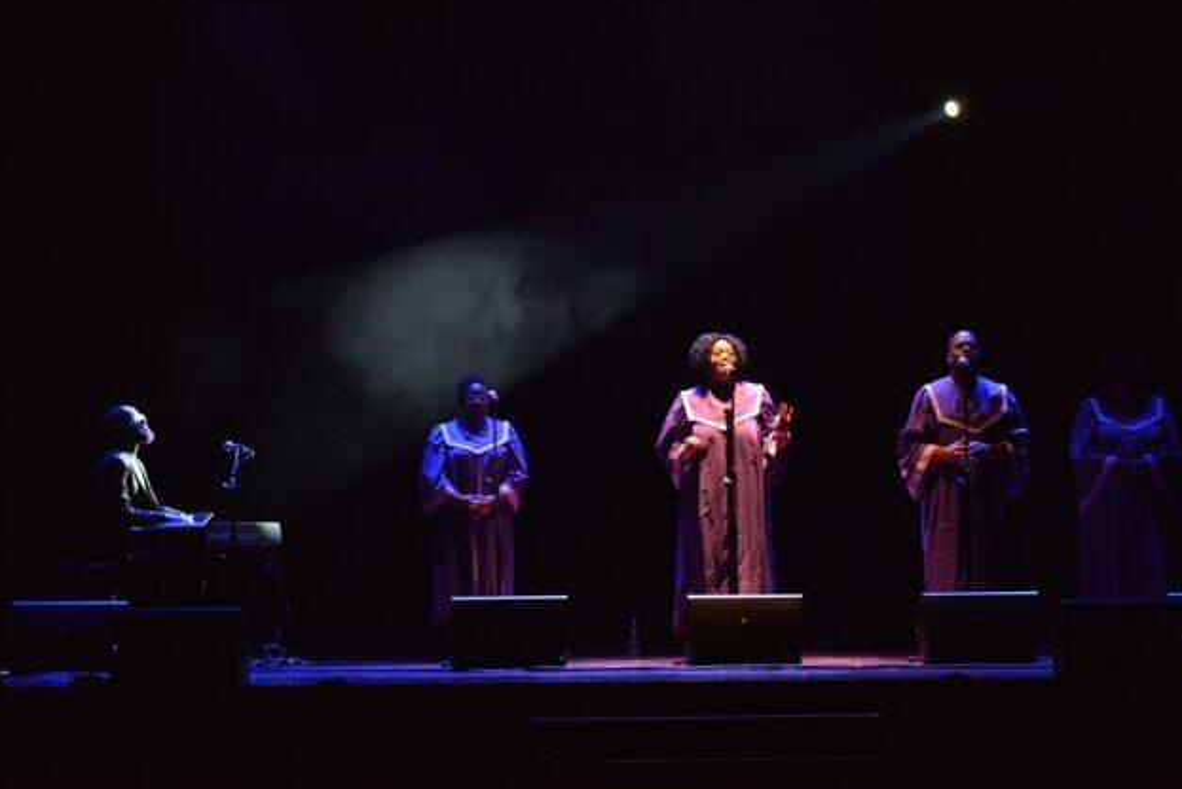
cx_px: 636
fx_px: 5058
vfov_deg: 8.9
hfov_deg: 13.3
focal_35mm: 154
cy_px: 353
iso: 4000
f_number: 5
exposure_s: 1/100
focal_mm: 125
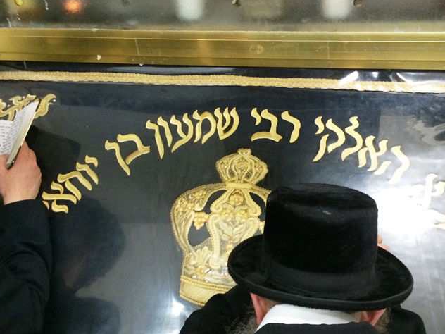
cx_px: 248
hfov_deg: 48.9
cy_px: 163
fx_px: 489
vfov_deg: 37.7
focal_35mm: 38
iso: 250
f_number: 2.2
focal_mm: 4.12
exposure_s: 1/30
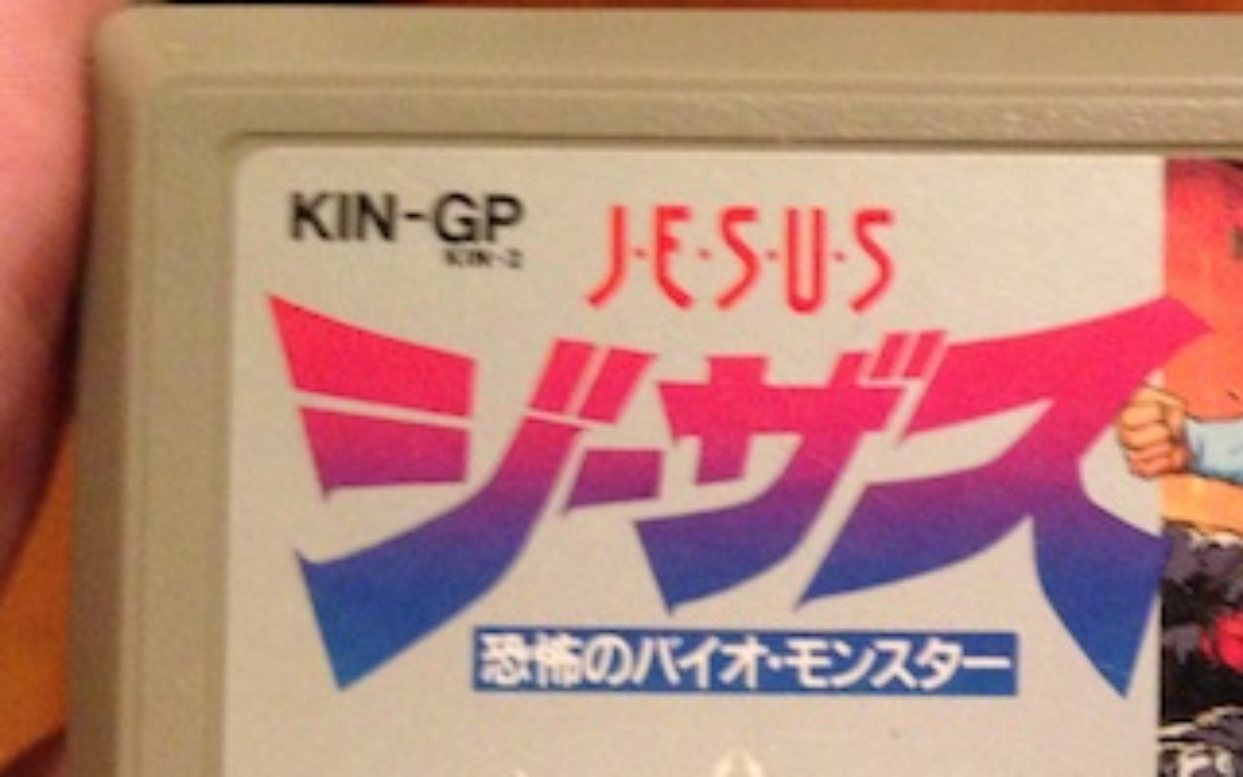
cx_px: 1216
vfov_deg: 18.1
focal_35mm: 70
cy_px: 796
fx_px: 2371
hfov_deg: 27.8
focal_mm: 4.12
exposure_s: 1/17
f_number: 2.4
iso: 400
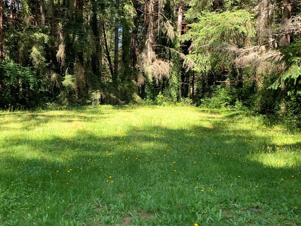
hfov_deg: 47.8
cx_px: 135
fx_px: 339
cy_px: 142
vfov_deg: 36.6
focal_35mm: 39
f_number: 1.8
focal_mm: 4.25
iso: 32
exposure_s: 1/122
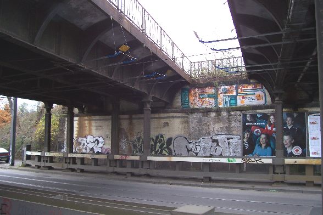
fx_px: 305
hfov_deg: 55.8
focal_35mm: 34
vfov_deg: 38.9
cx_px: 162
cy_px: 108
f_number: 2.7
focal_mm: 5.6
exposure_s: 1/60
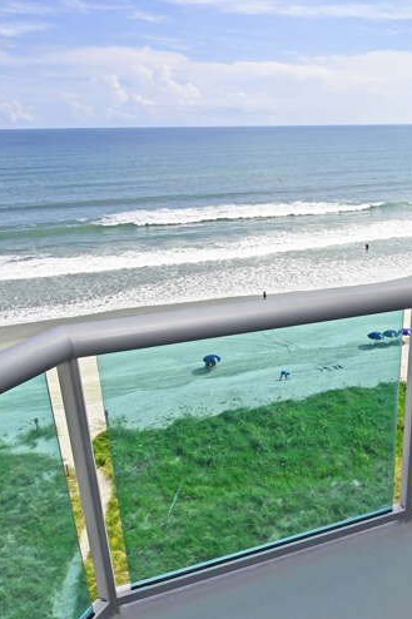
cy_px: 306
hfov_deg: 44.2
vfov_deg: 65.5
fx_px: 481
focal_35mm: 28
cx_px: 327
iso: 100
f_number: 13
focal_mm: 12
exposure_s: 1/200
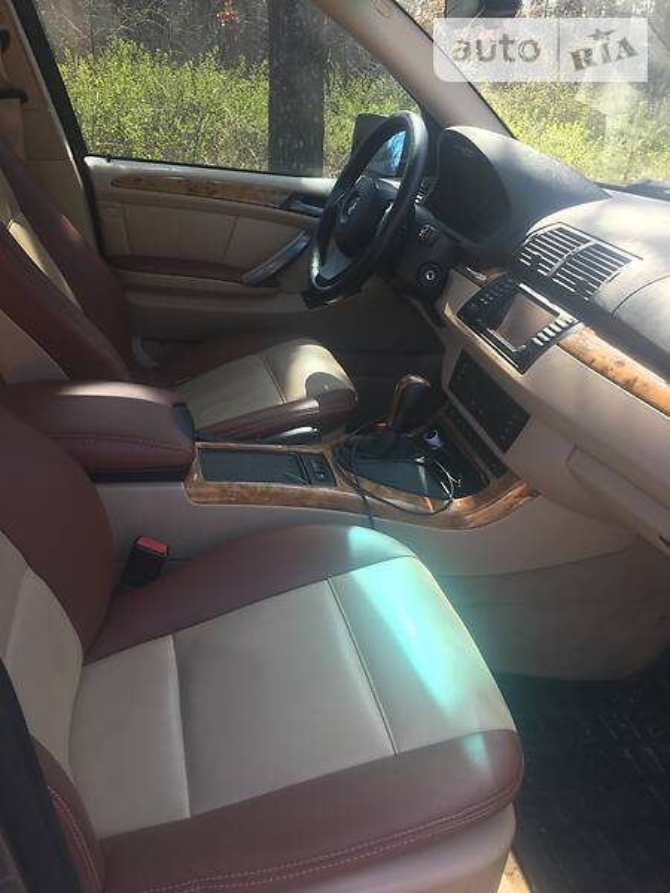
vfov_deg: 61.7
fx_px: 748
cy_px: 446
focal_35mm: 29
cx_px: 335
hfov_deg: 48.2
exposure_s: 1/100
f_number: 2.2
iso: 25
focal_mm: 4.2
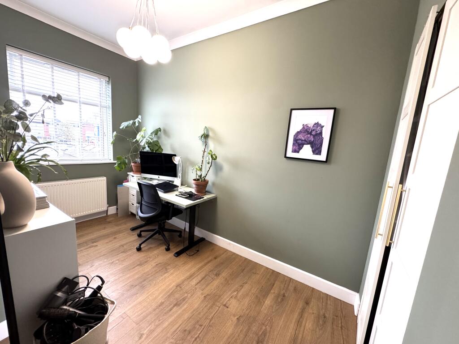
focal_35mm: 14
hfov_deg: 102.1
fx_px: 186
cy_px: 172
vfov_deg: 85.7
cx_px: 230
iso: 320
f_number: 2.2
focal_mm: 2.22
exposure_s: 1/50
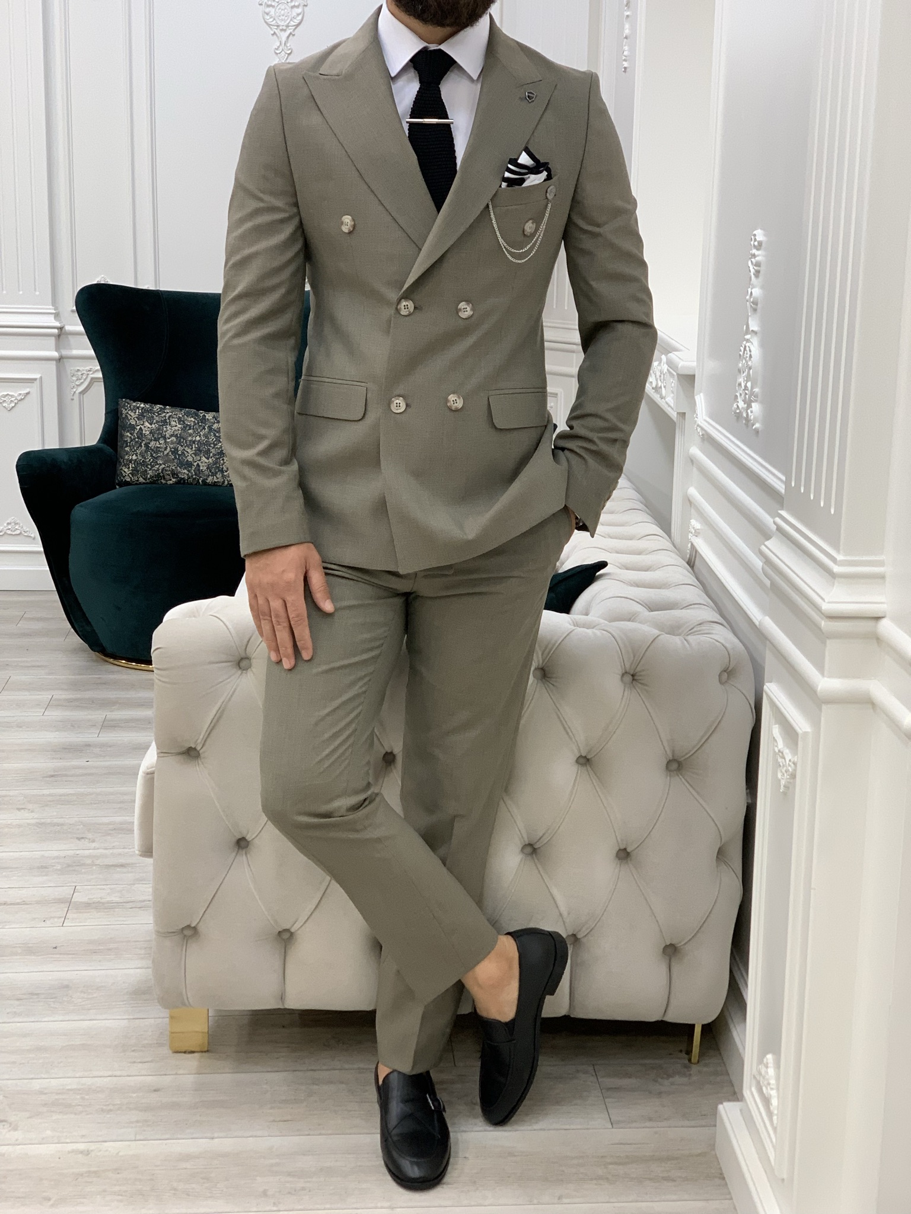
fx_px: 1825
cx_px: 456
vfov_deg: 36.8
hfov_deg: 28.0
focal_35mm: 52
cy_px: 607
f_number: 2.4
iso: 125
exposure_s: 1/119
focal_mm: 6
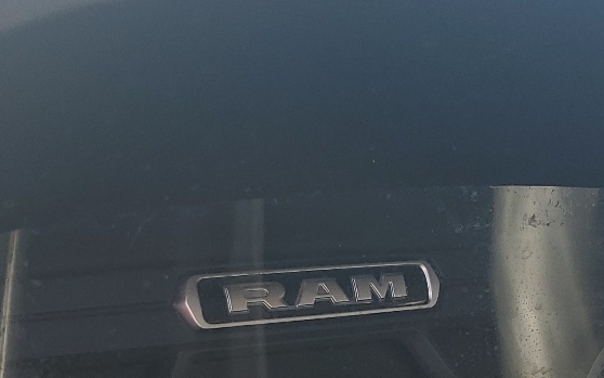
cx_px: 345
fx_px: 1301
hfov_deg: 26.1
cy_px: 447
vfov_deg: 15.9
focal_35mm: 79
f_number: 1.5
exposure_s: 1/154
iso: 50
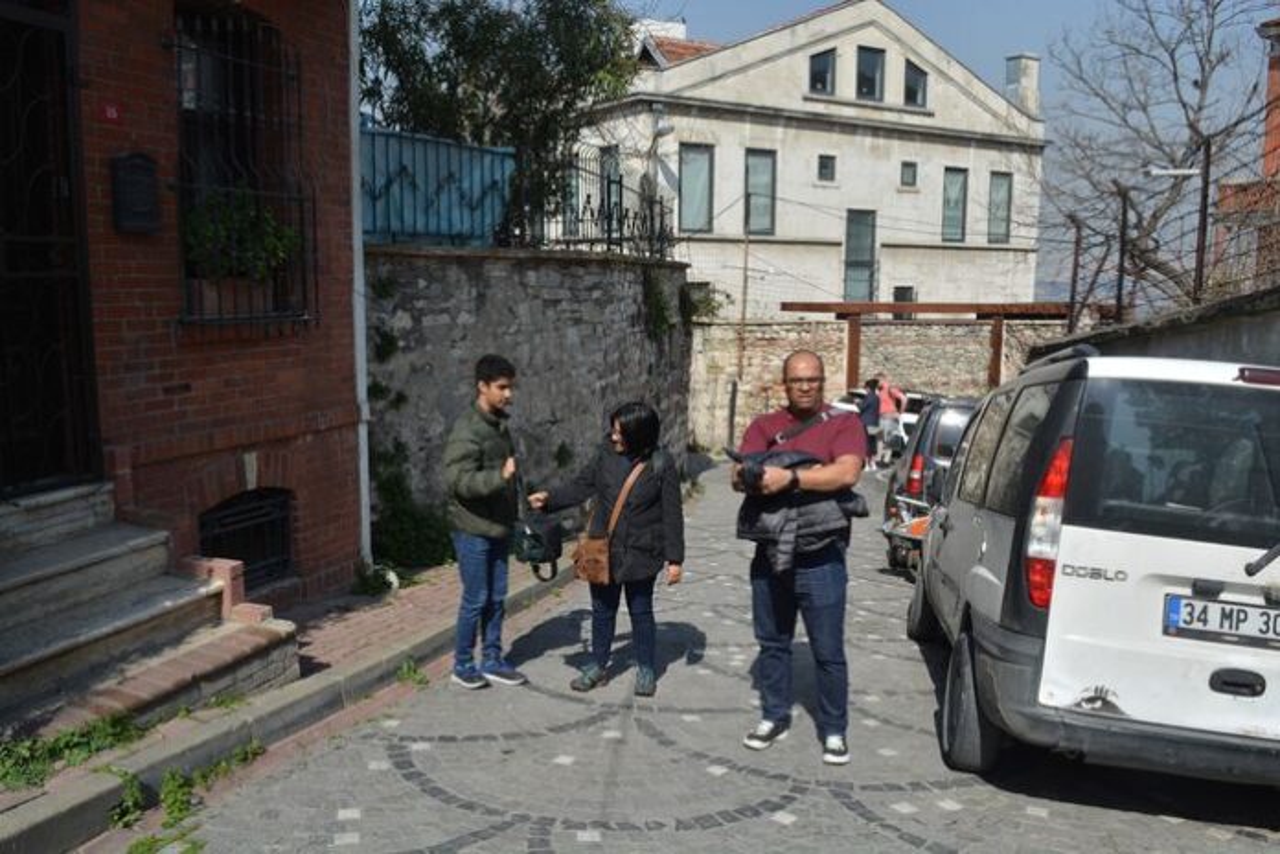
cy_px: 427
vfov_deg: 47.9
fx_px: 960
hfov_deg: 67.4
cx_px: 640
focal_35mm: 27
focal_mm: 18
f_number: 9
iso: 100
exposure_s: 1/320
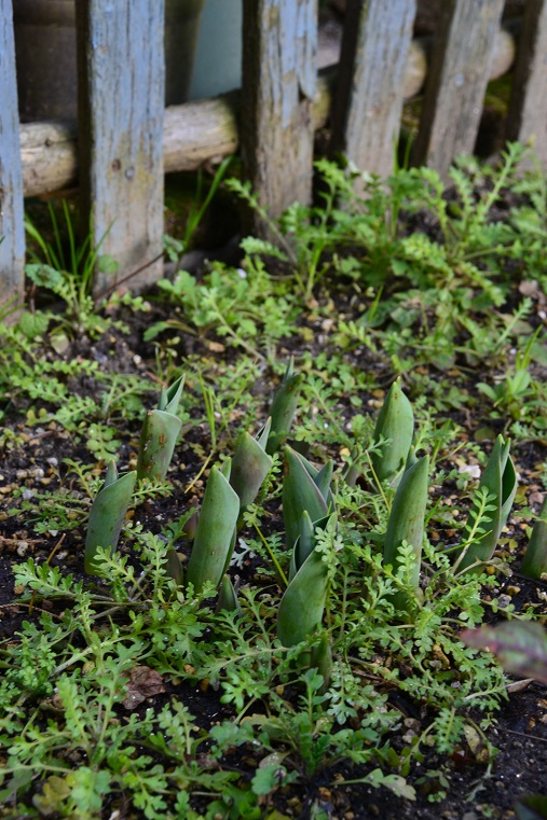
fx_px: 1642
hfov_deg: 18.9
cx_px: 274
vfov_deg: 28.1
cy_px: 410
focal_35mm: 72
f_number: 8
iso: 400
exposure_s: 1/60
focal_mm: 48
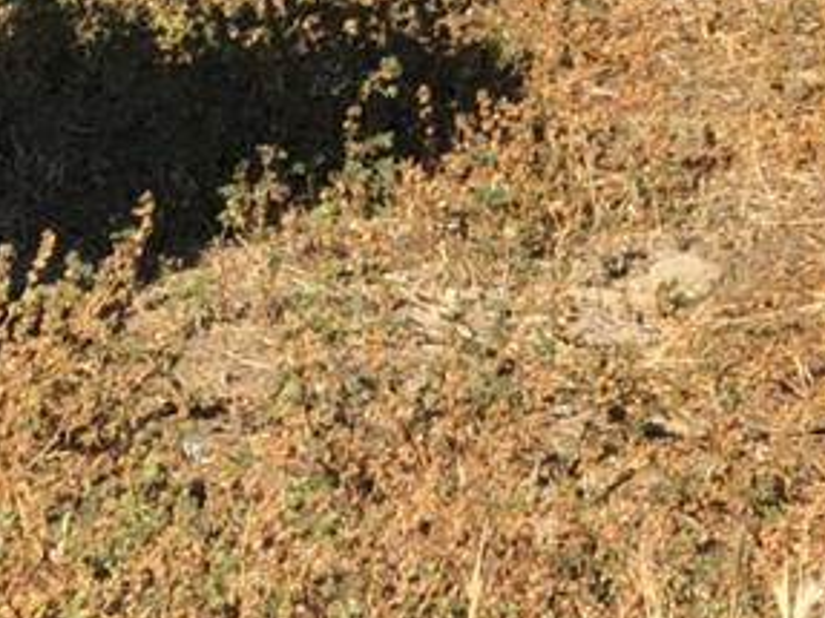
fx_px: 6480
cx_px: 905
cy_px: -908
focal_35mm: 272
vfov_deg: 5.3
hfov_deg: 7.2
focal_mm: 6
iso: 16
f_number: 2.4
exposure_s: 1/979
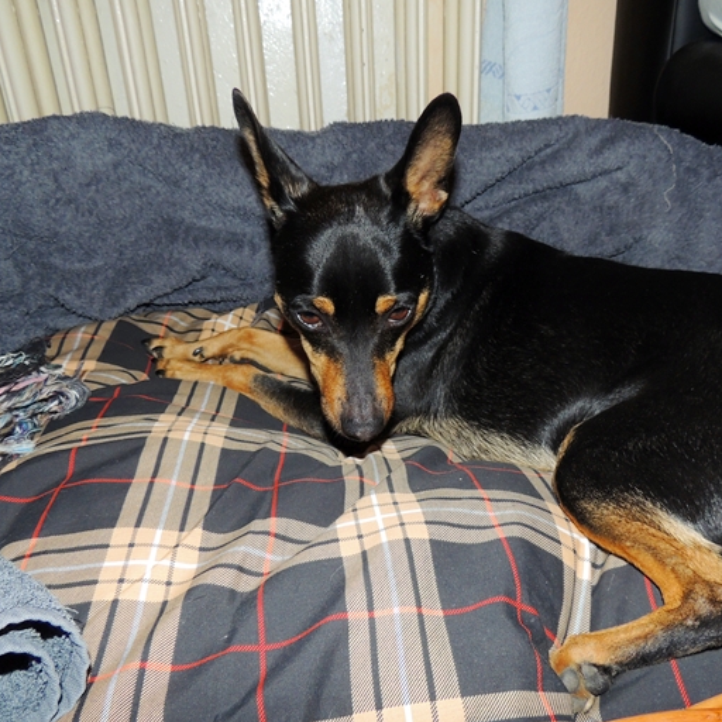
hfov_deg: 55.4
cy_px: 362
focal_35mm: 29
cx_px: 410
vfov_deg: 55.6
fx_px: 684
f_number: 3
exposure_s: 1/30
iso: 200
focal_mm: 4.3
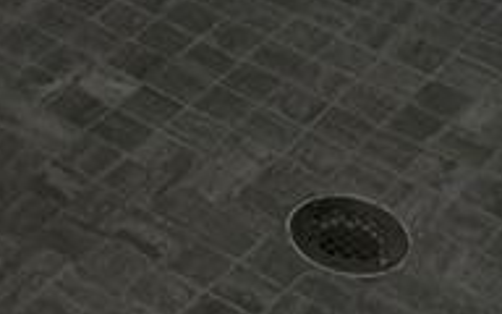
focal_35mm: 152
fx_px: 2080
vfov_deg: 7.3
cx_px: -267
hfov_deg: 13.0
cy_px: -751
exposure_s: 1/120
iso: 1000
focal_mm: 6.3
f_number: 1.7
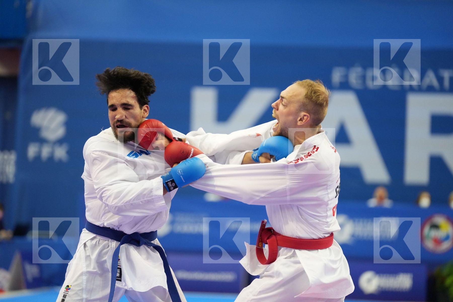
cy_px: 151
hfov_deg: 13.0
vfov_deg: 8.7
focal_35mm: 158
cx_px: 226
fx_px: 1988
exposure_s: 1/1000
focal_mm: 158
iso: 4000
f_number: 2.8
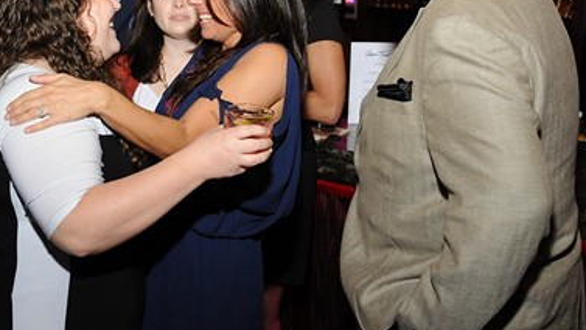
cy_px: 51
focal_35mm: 58
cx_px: 222
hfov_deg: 35.8
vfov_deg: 20.4
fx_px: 901
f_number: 6.3
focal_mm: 38
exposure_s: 1/60
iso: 2500
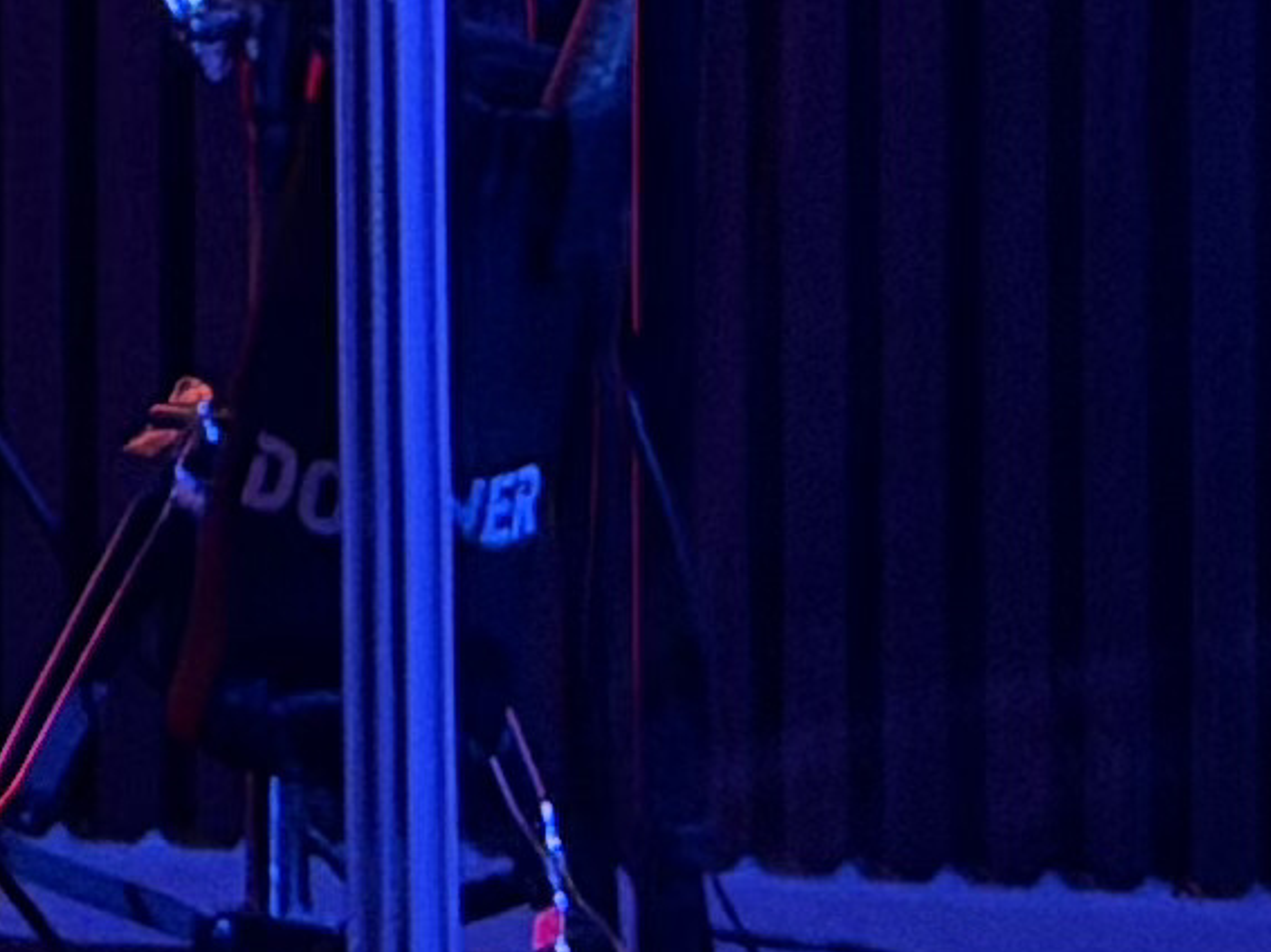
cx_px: -2104
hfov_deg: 5.5
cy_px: -1010
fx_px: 12552
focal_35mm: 342
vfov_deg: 4.3
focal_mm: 6.76
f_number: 1.78
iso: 500
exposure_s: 1/40
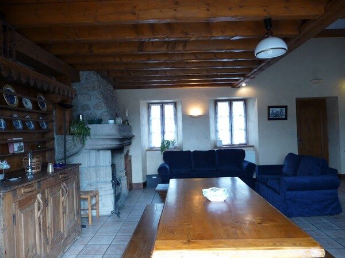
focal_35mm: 28
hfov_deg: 63.4
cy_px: 129
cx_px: 172
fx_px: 279
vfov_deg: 49.7
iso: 100
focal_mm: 4.7
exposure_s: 1/10
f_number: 3.3
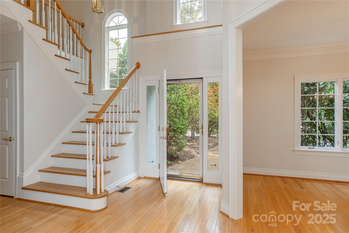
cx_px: 174
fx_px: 184
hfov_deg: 86.9
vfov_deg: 64.6
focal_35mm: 19
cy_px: 116
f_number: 7.1
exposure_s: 1/100
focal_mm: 19
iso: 320
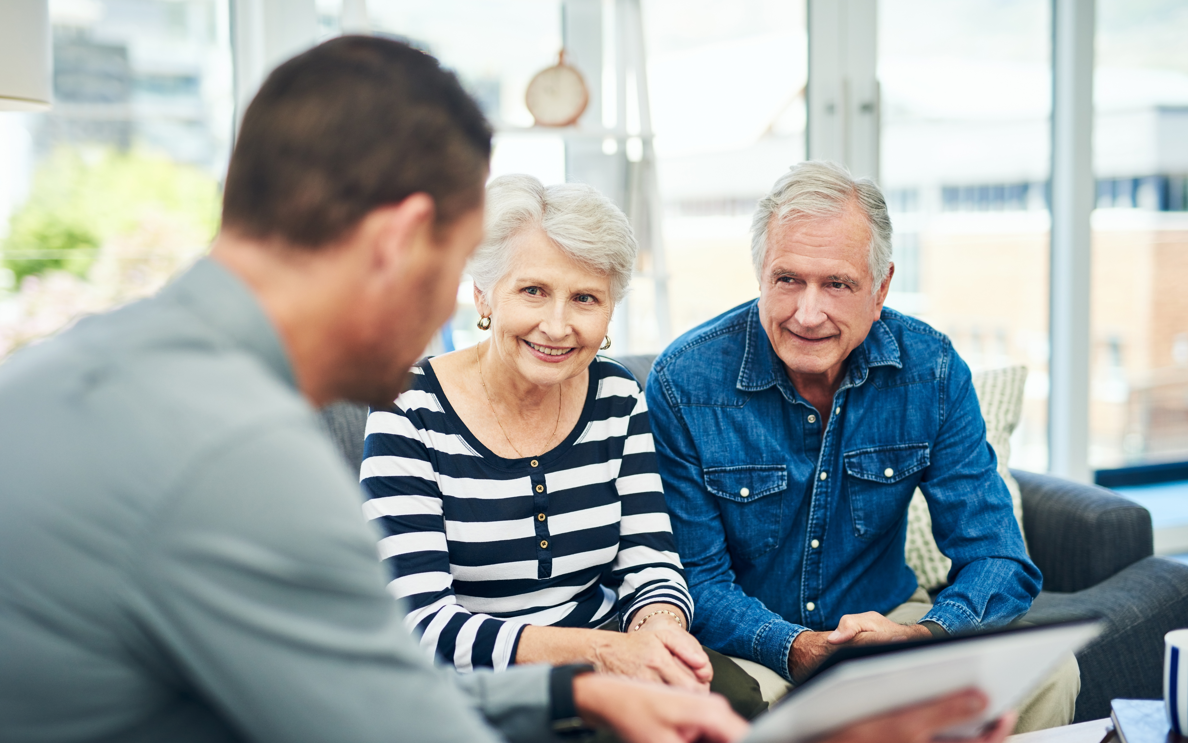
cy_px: 384
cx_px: 594
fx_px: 1651
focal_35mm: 51
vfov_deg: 25.3
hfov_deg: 39.6
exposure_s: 1/400
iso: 250
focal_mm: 50
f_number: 1.8
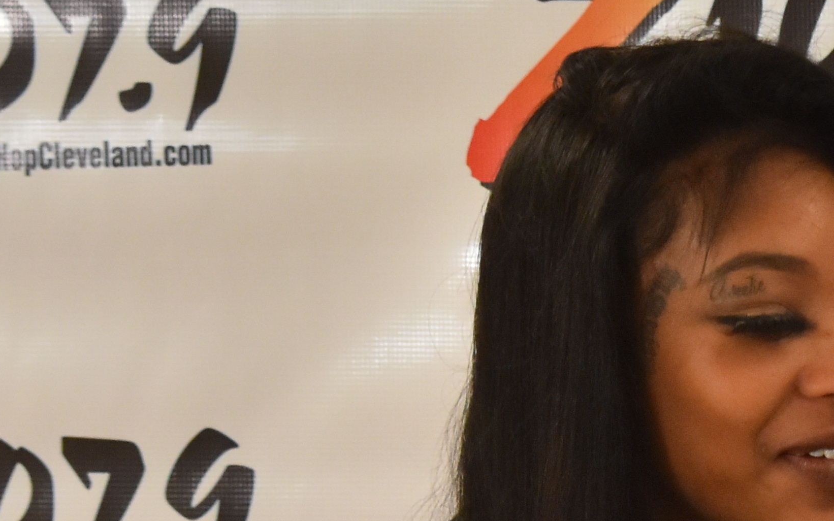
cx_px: 1041
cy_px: 768
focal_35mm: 257
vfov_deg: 5.1
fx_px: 5841
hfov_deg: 8.1
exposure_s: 1/60
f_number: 5
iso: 1400
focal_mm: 46
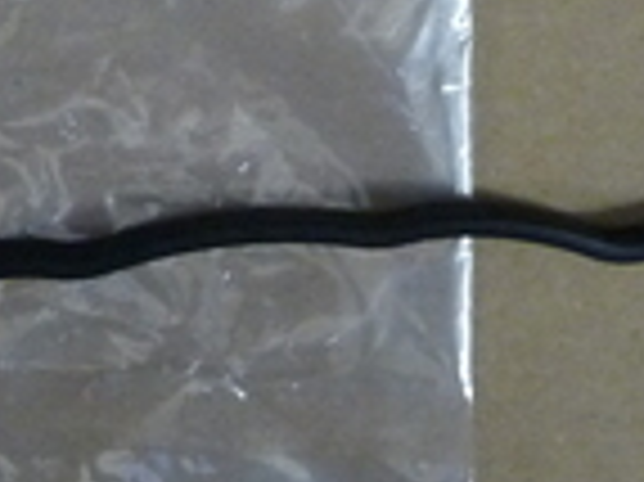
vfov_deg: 11.7
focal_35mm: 121
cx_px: 113
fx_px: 2249
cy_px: -239
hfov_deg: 16.2
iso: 400
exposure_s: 1/30
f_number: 2.8
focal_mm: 4.8
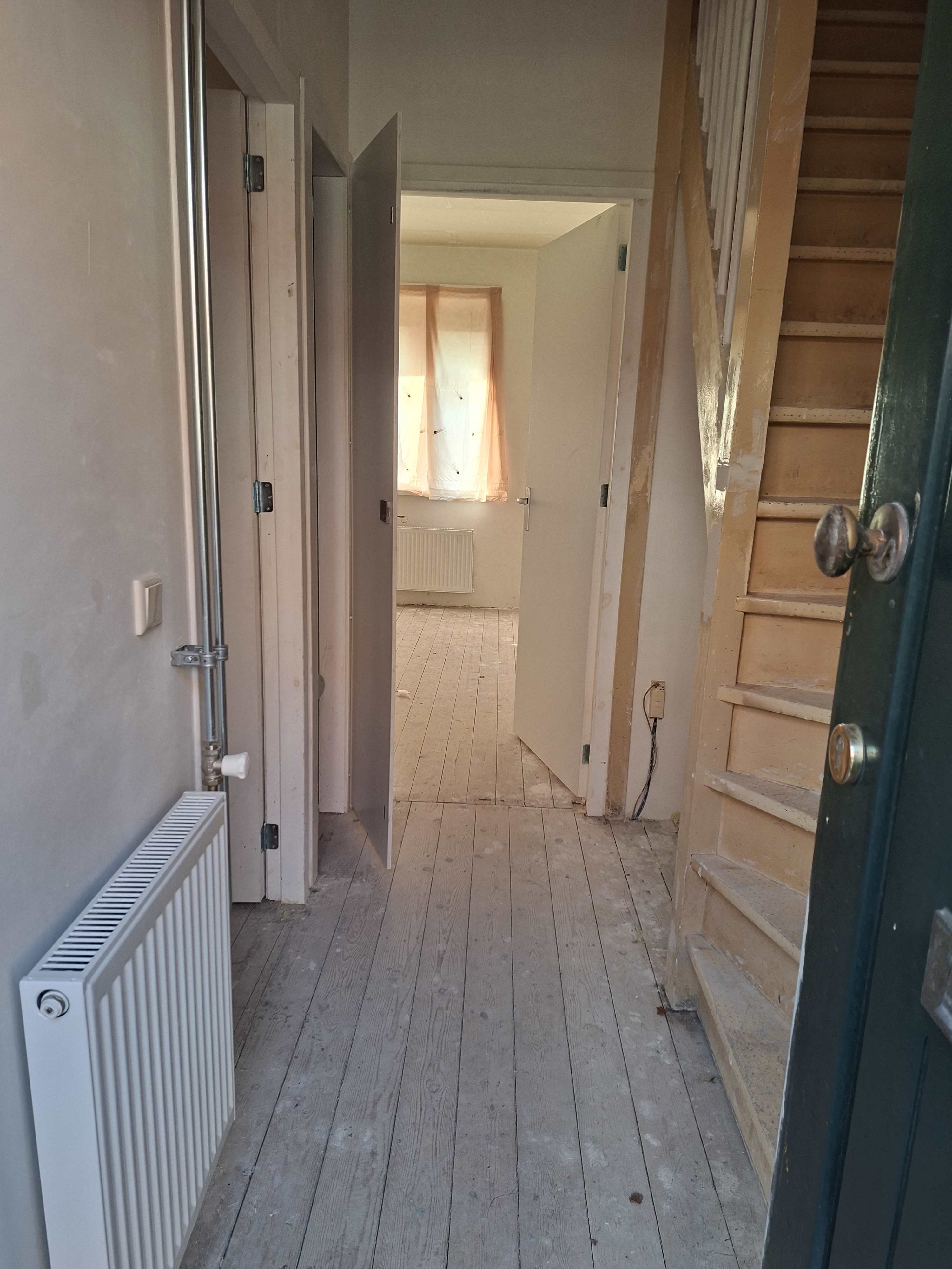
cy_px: 634
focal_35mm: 23
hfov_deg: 58.9
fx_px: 843
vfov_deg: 73.9
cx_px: 476
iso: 64
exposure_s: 1/100
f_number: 1.8
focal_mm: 5.54
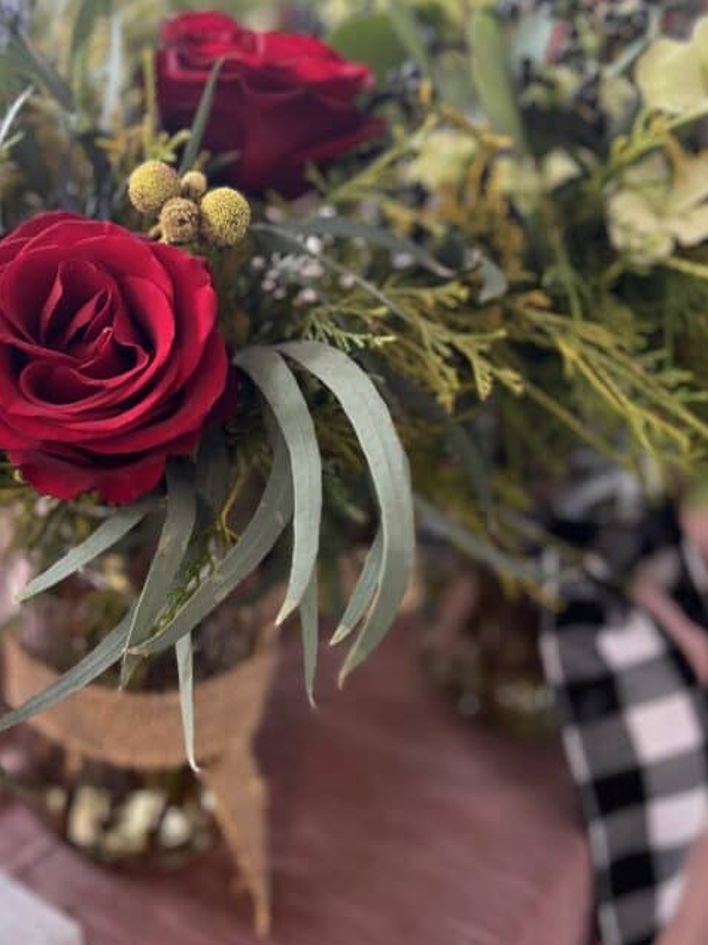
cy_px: 487
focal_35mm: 42
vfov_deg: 44.8
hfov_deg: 33.5
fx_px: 1146
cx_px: 165
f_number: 1.5
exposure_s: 1/60
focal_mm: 5.7
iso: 250
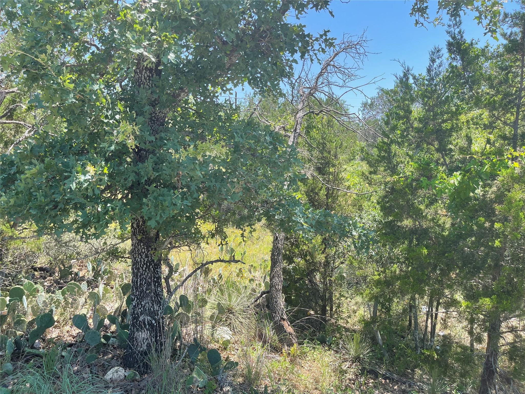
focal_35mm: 26
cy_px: 197
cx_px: 262
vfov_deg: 53.1
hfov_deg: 67.3
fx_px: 394
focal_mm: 5.1
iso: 32
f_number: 1.6
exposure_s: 1/775
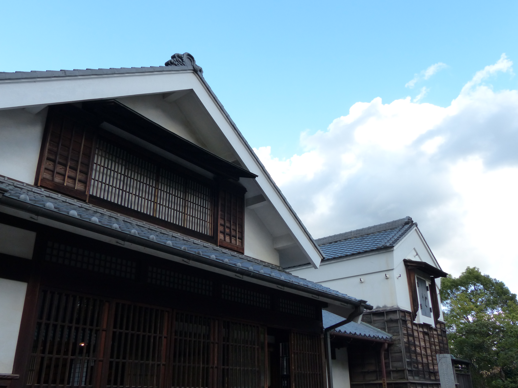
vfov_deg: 45.4
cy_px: 194
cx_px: 259
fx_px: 464
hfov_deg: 58.4
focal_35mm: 31
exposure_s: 1/200
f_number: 4
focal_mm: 5.6
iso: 160
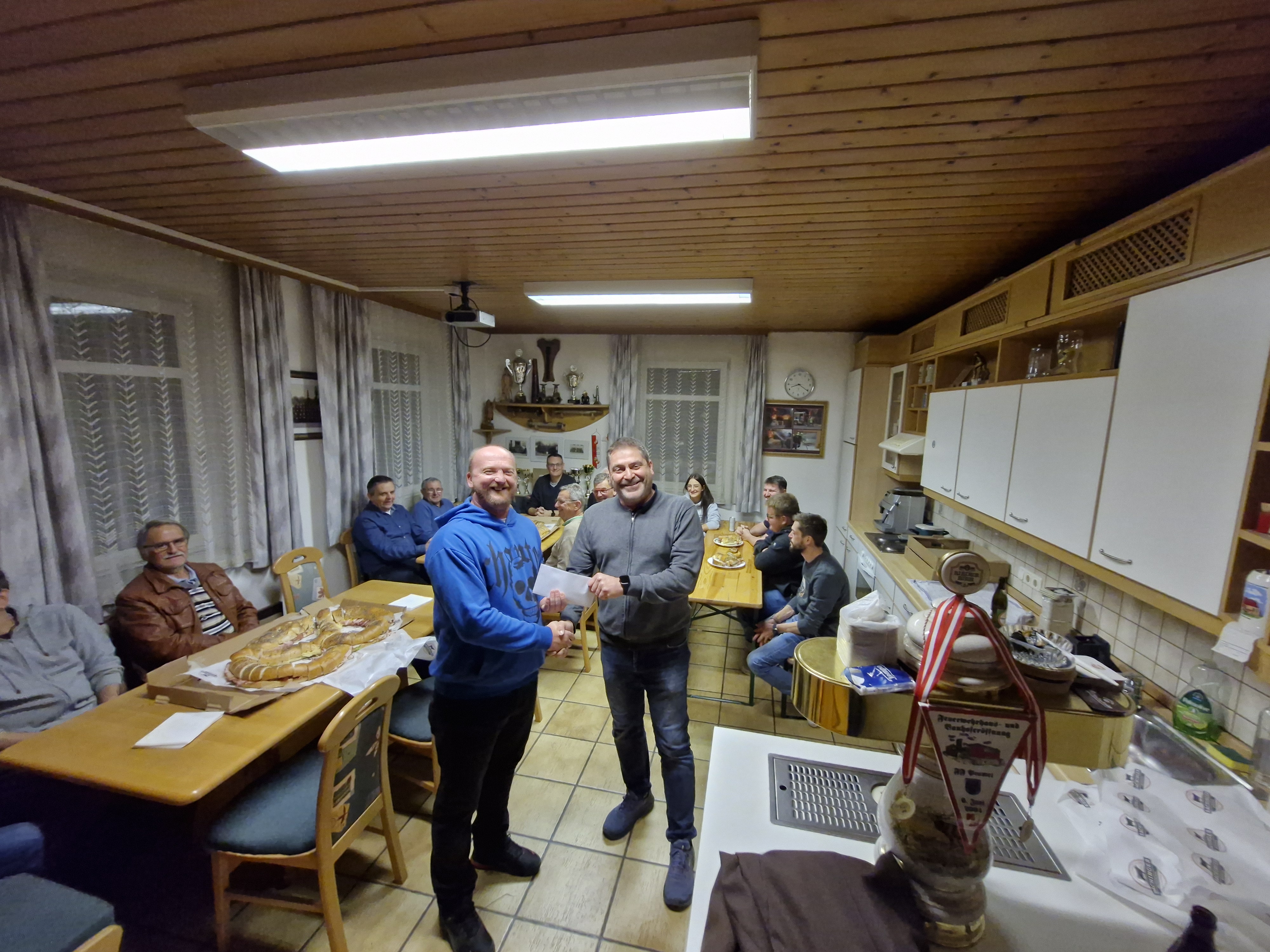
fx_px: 477
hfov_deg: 106.2
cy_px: 476
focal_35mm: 13
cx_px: 635
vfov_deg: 89.9
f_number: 2.2
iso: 400
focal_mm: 1.74
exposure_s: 1/50
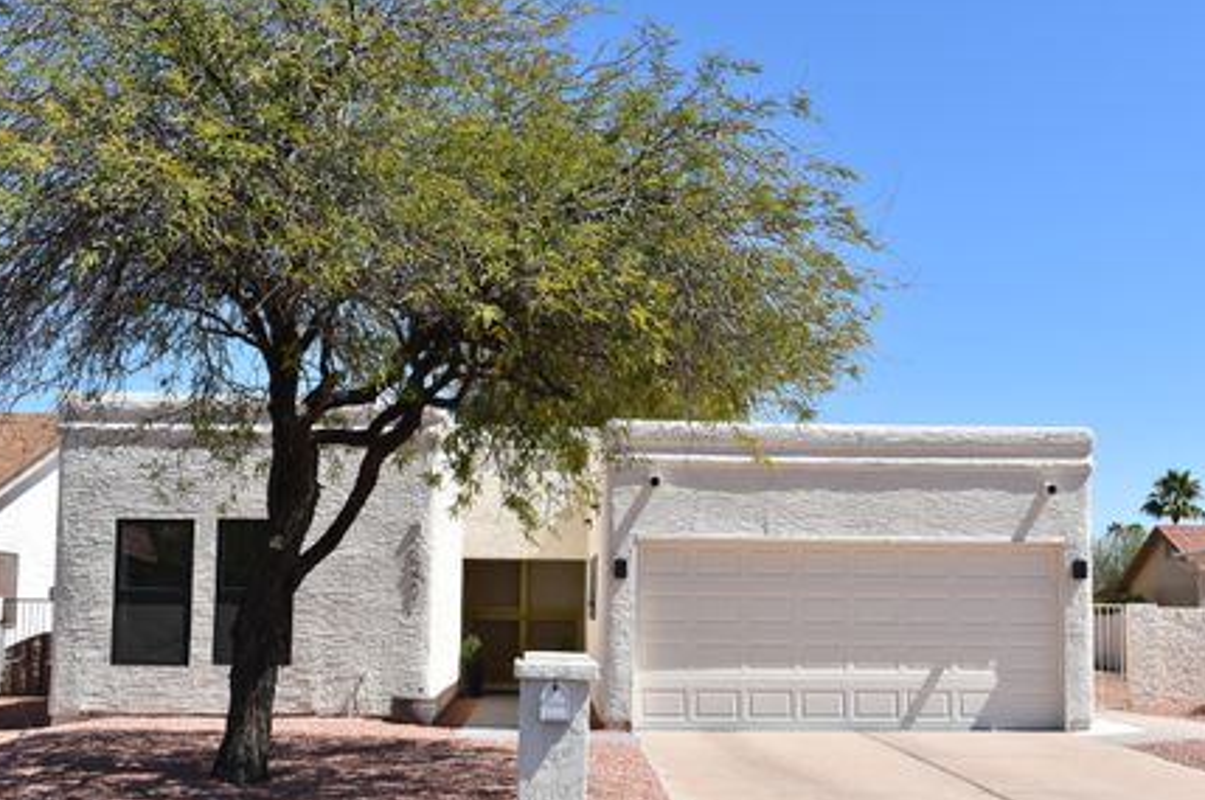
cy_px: 436
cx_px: 657
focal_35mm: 49
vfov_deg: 27.4
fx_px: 1638
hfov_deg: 40.3
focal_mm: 28
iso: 100
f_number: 9
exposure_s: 1/320
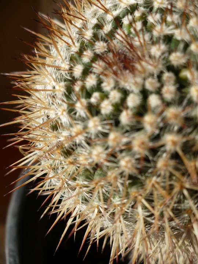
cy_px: 132
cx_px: 99
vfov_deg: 50.1
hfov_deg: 38.7
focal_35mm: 37
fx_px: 282
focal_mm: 6.1
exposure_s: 1/1000
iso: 100
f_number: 2.8
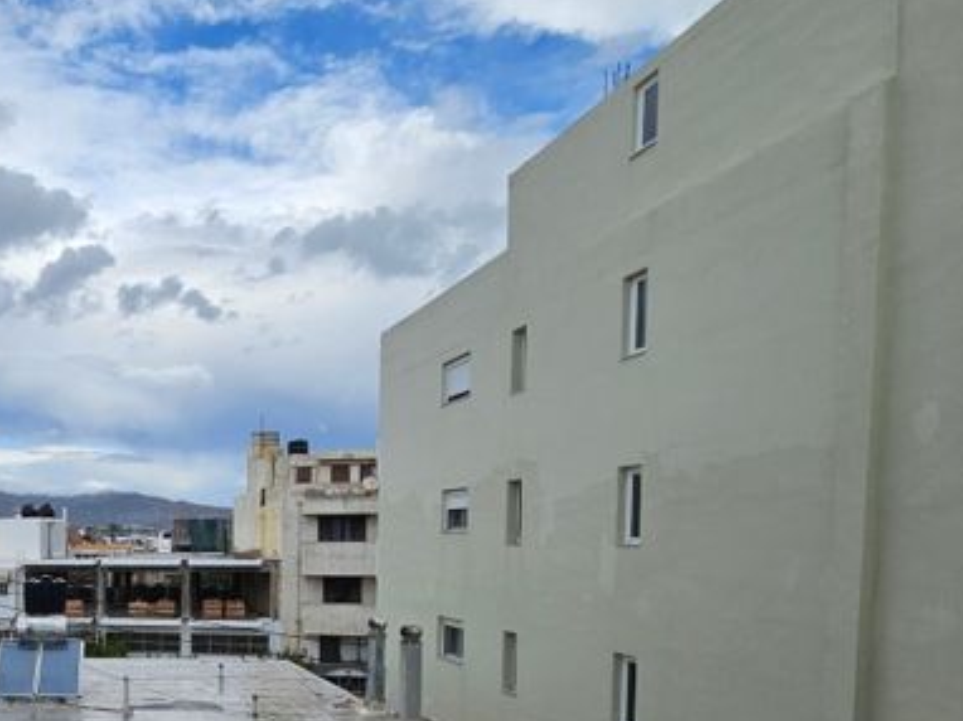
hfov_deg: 60.5
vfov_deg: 53.3
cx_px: 95
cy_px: 570
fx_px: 667
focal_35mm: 24
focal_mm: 2.2
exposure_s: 1/1732
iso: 50
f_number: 2.2
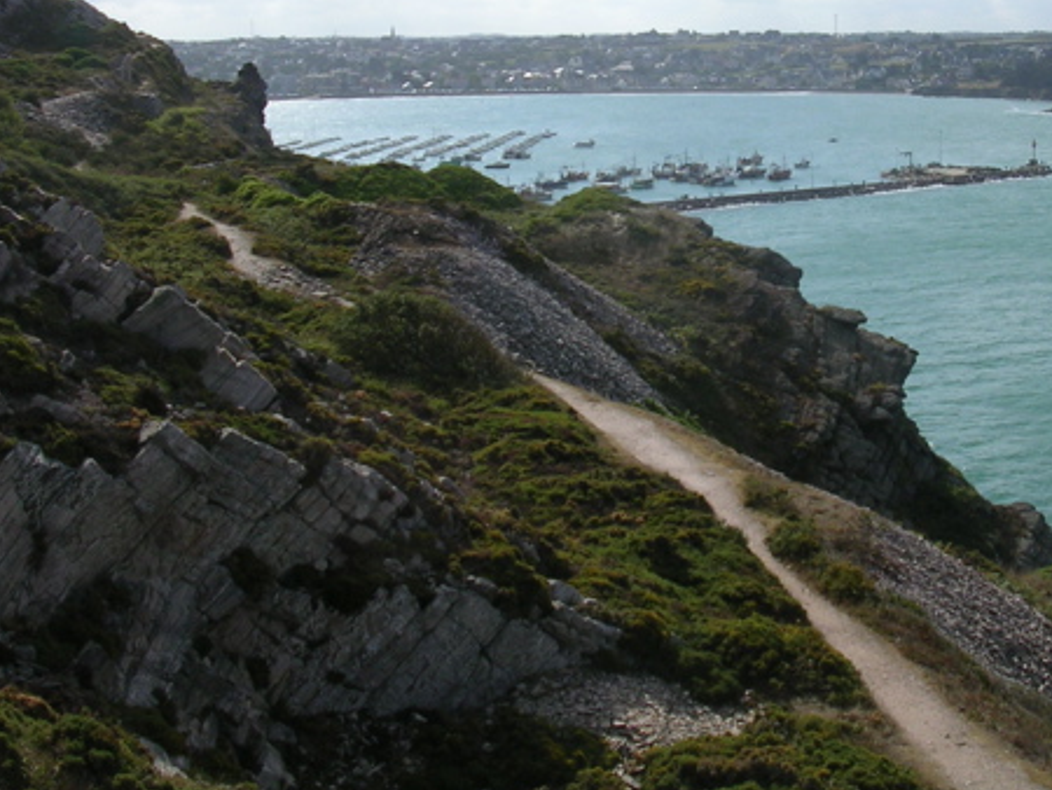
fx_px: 1642
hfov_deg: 35.0
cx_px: 739
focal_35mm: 54
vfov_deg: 26.8
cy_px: 238
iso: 50
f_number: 5.6
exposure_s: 1/483
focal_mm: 5.8
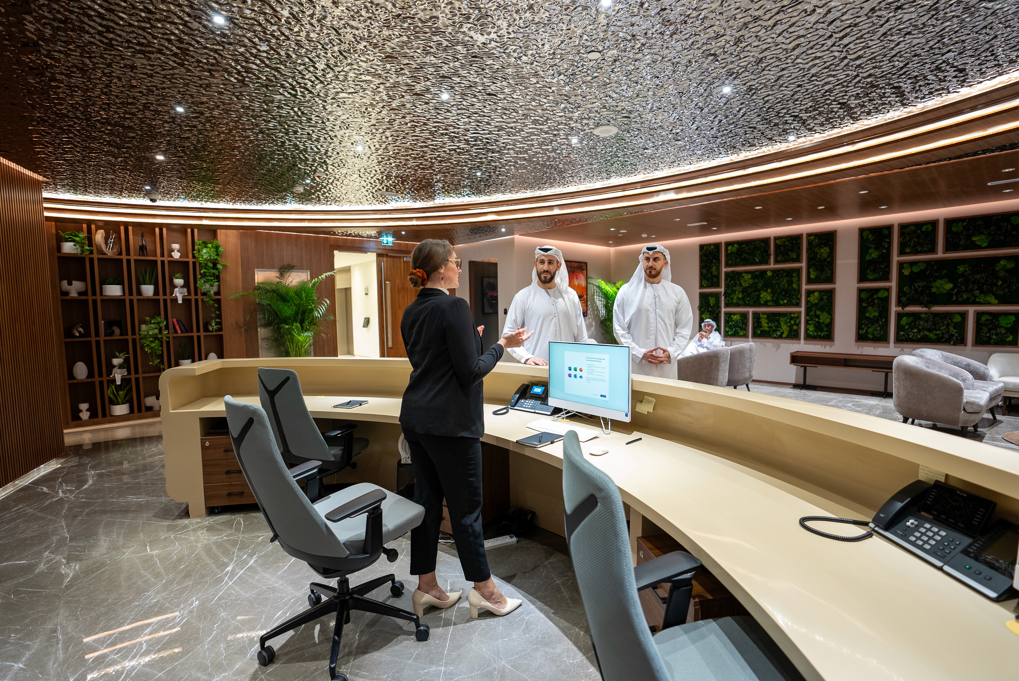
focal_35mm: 16
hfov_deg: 96.7
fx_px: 453
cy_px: 340
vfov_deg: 73.8
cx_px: 510
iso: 1600
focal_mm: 16
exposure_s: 1/50
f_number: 2.8
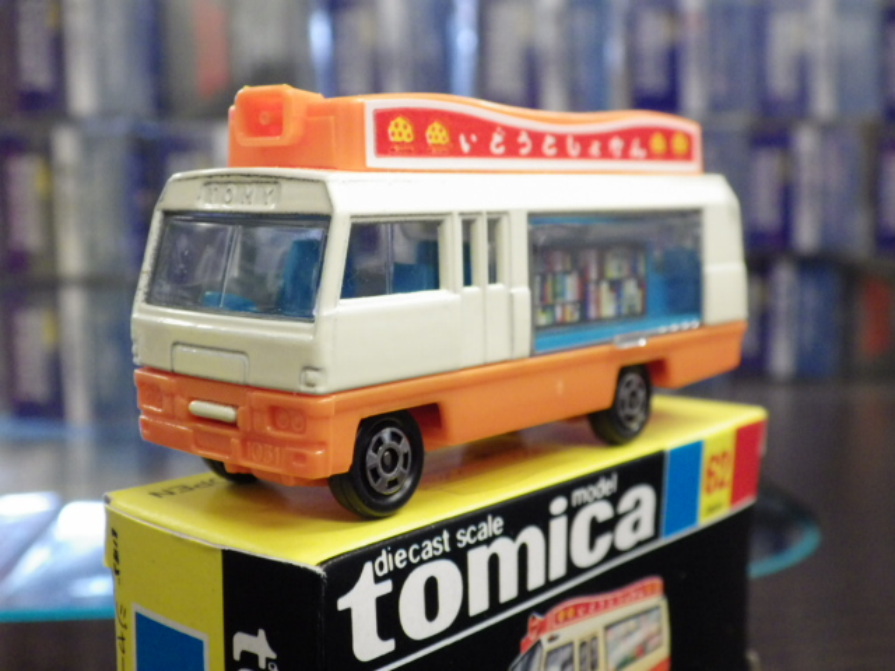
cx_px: 448
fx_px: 1293
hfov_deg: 38.2
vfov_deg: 29.1
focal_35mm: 50
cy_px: 336
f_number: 3.8
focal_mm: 9
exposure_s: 1/60
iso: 800
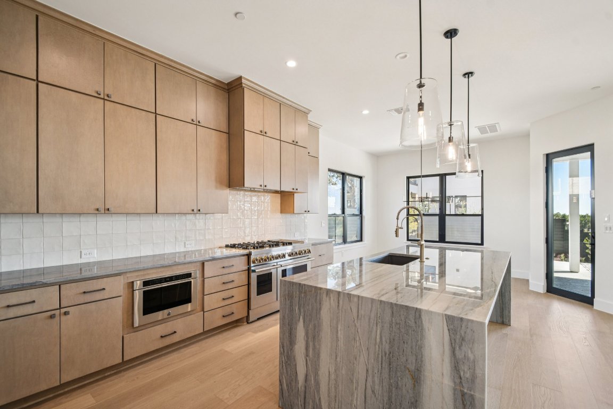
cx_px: 306
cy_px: 204
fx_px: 255
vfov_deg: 77.3
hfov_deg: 100.4
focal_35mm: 15
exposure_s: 1/15
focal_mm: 10
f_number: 8
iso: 400
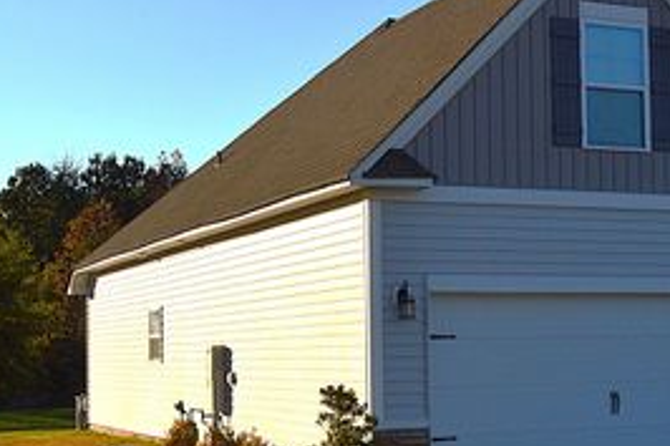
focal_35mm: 65
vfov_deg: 20.9
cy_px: 195
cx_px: 602
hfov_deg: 29.7
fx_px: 1208
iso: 400
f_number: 11
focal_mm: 23
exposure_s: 1/500
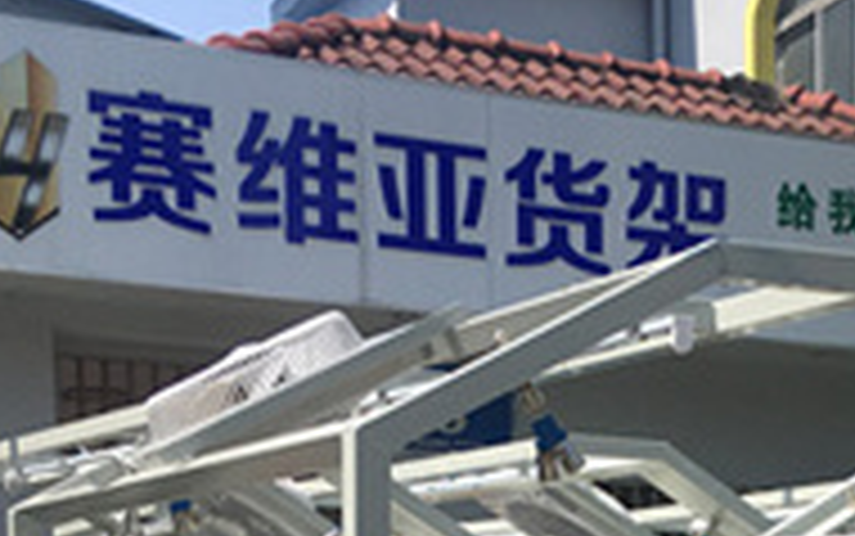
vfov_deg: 12.3
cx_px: 729
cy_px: 968
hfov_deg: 21.1
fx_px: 2262
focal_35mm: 97
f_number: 2.2
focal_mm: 4.15
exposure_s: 1/1832
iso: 25
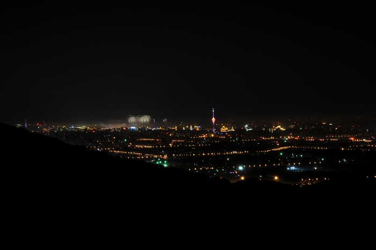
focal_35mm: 78
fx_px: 813
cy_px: 125
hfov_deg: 26.0
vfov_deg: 17.4
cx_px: 188
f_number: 20
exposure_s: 30
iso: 200
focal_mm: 52
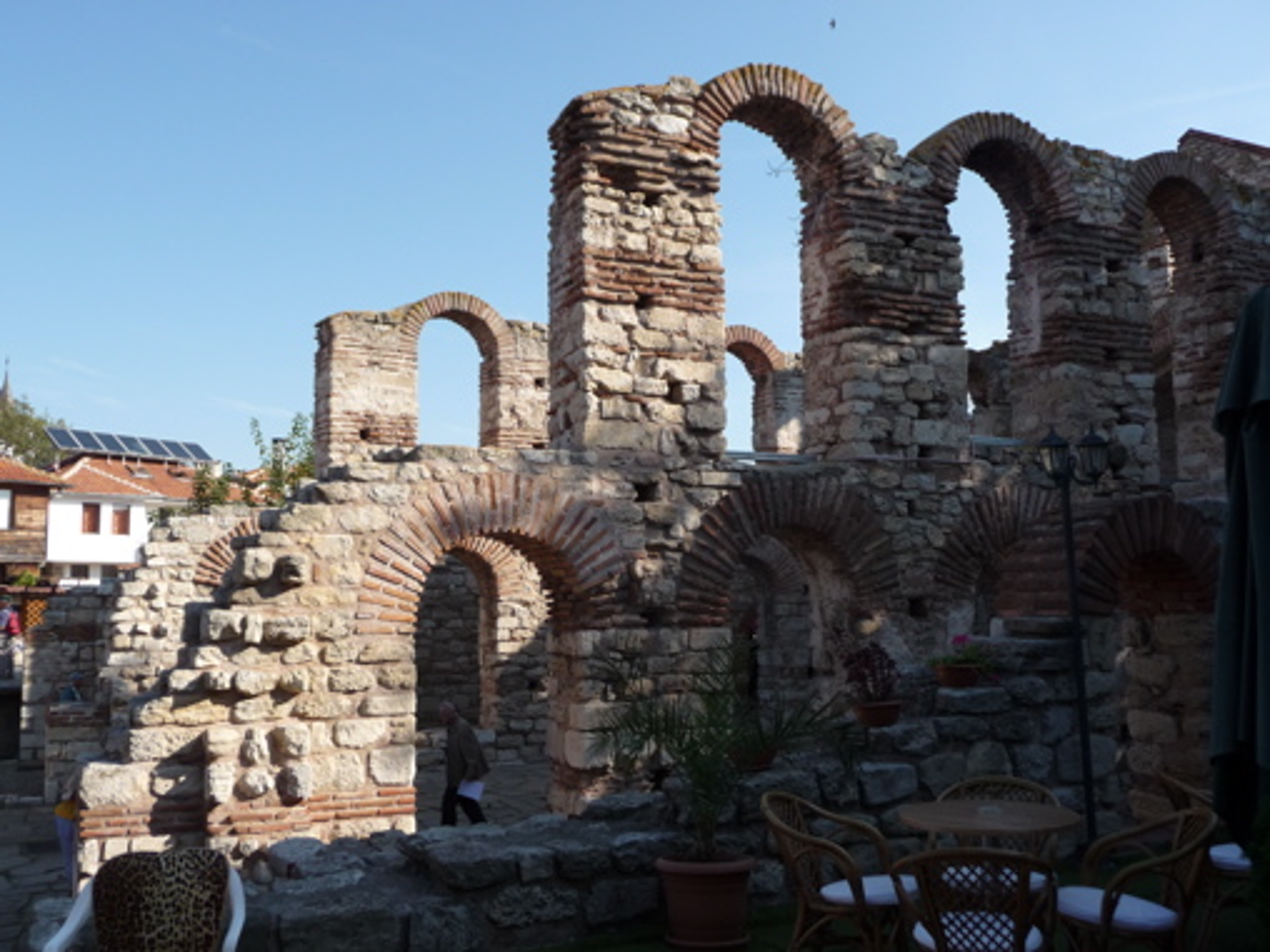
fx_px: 1174
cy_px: 476
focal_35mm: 32
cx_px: 635
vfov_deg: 44.2
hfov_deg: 56.8
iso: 100
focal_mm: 5.3
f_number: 3.5
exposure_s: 1/640
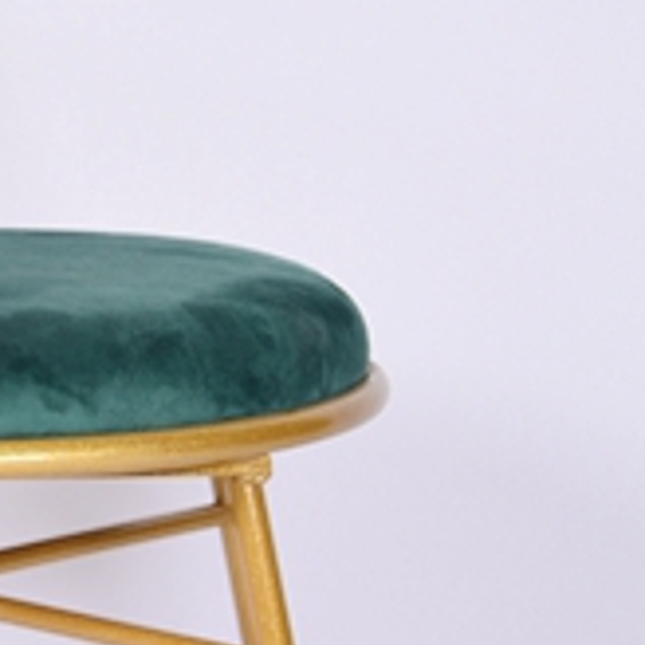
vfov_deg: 8.7
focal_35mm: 202
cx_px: -212
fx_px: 4258
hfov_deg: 8.5
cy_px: 466
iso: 125
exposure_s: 1/10
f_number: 4.2
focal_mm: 52
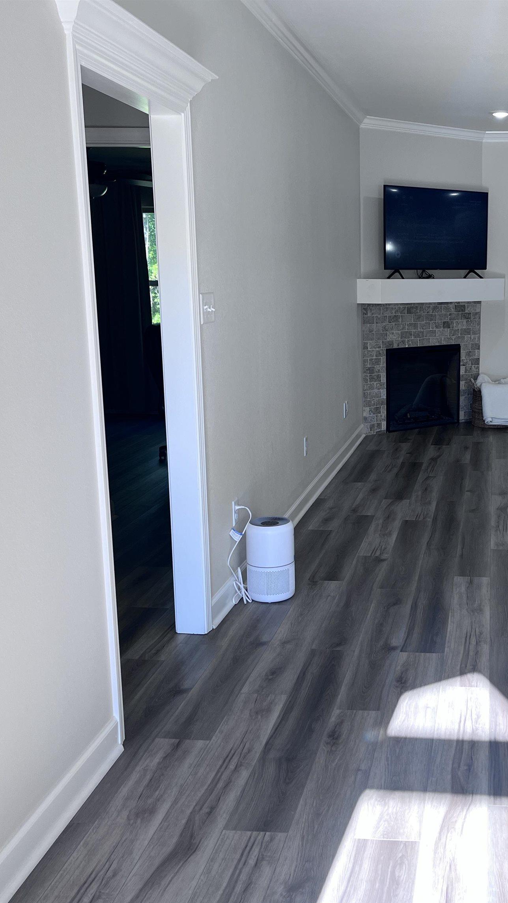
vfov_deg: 52.8
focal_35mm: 38
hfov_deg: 30.3
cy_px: 454
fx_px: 910
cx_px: 416
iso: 40
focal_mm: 5.1
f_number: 1.6
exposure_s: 1/179
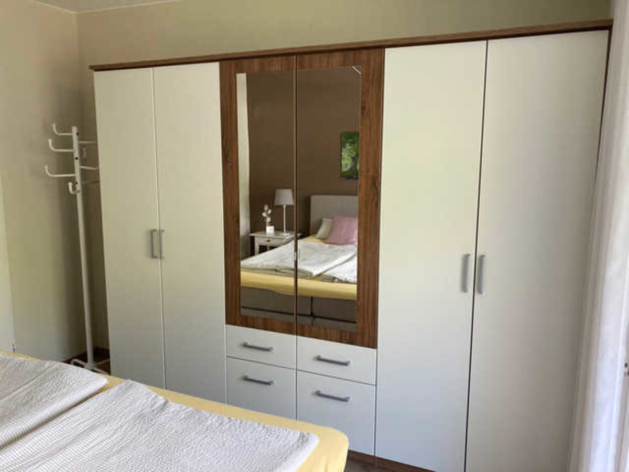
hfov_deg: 63.4
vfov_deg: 49.7
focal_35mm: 28
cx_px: 314
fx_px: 509
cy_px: 236
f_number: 1.8
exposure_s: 1/94
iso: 80
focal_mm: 3.99
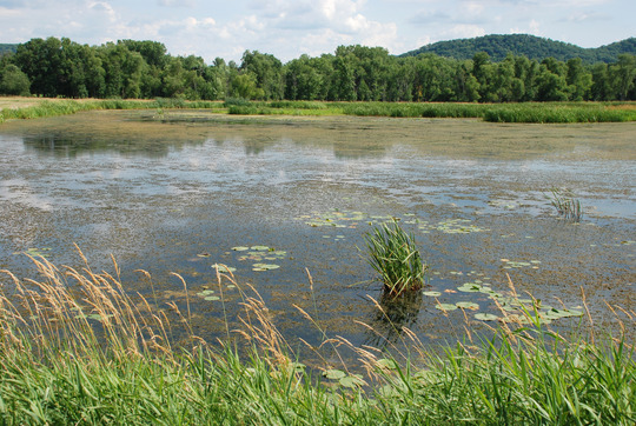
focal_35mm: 39
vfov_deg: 34.3
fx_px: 690
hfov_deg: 49.5
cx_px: 318
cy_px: 213
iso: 160
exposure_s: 1/250
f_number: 8
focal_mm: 26
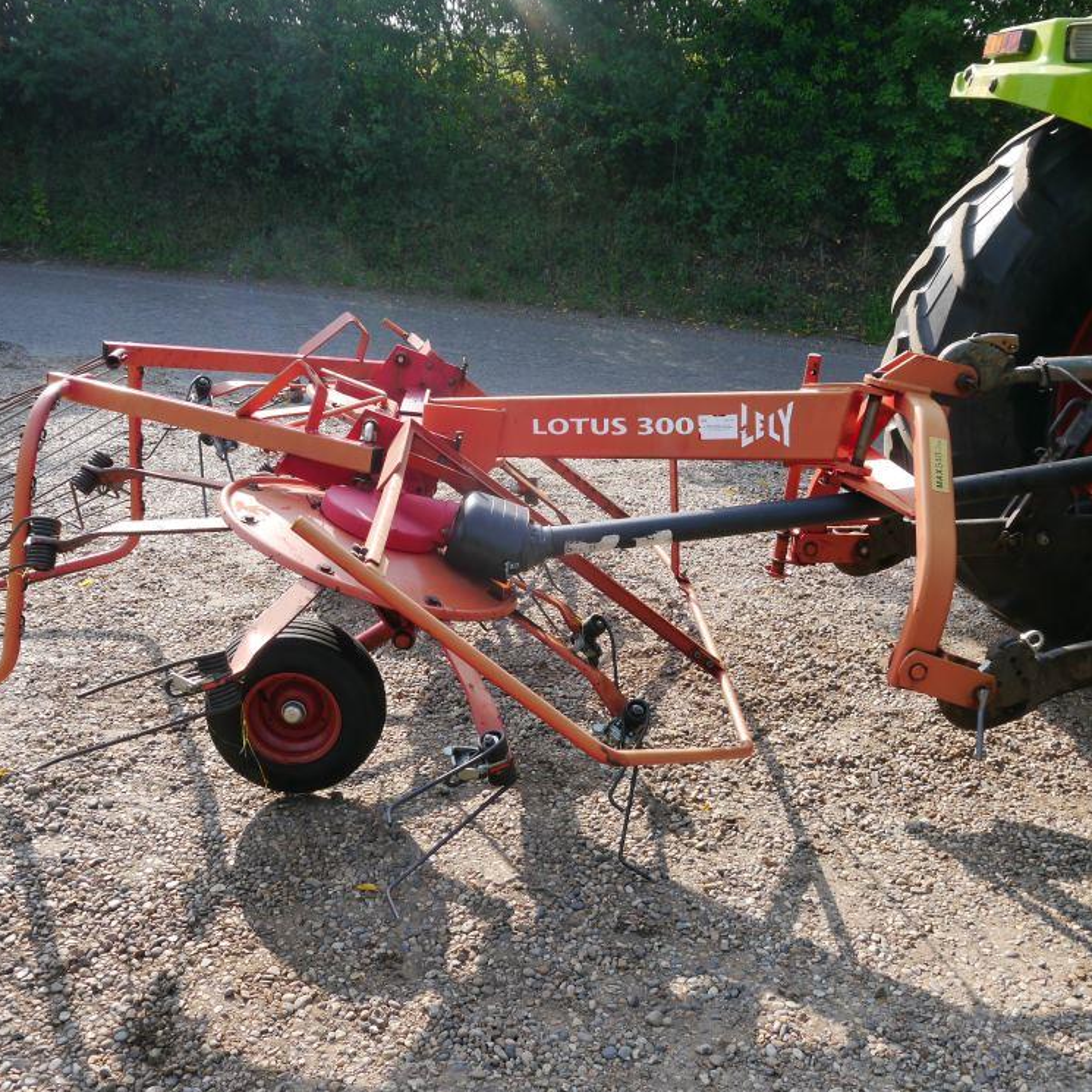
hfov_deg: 48.4
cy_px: 553
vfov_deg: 48.4
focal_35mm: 34
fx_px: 1213
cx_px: 531
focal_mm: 14
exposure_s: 1/200
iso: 160
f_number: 5.6
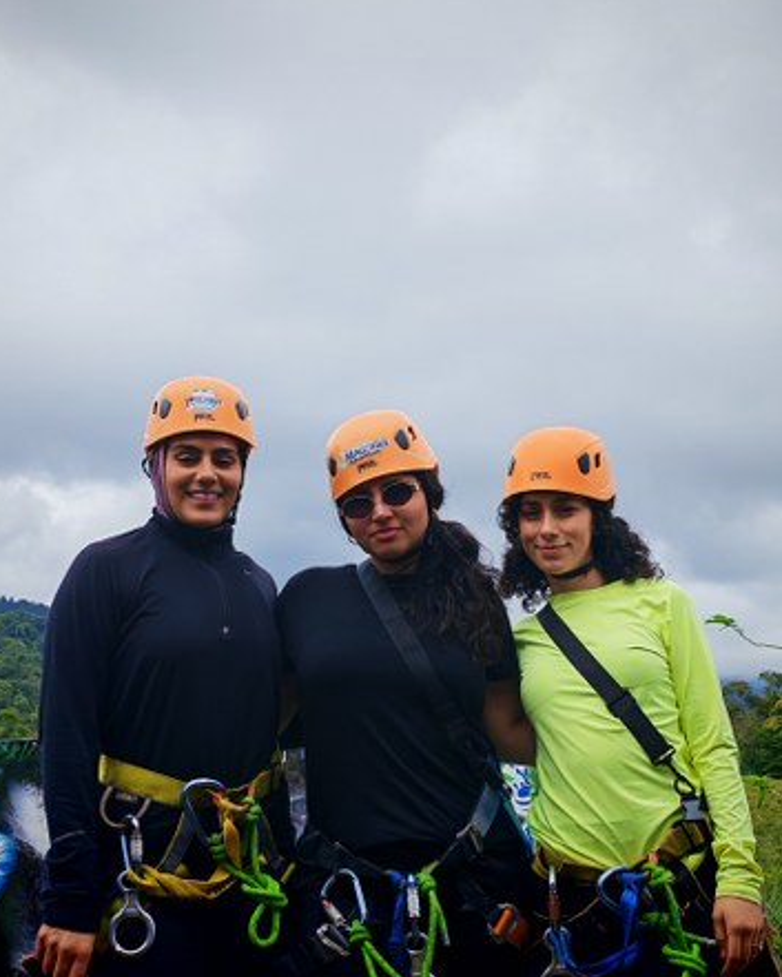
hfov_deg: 29.7
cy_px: 483
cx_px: 385
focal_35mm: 51
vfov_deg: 36.6
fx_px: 1475
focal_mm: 6.12
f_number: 1.9
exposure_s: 1/2800
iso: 250
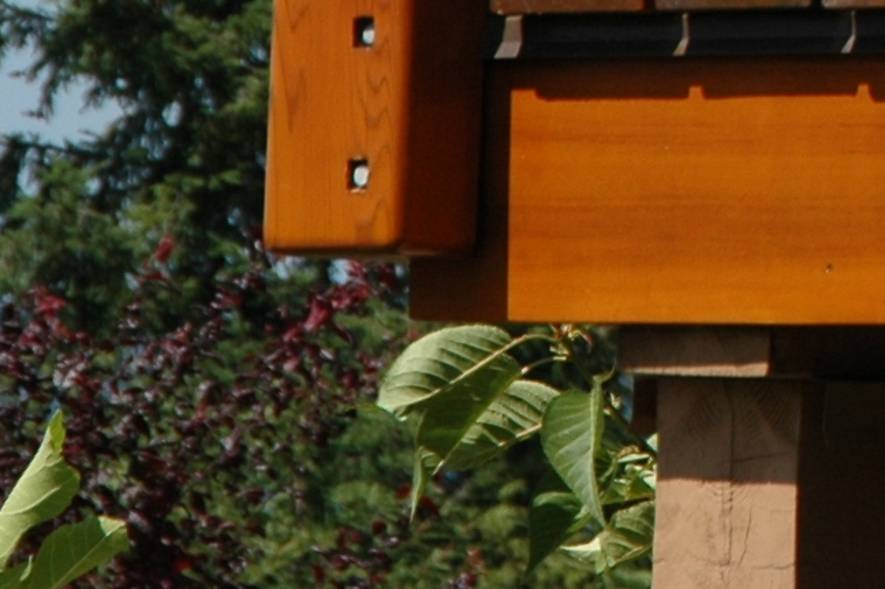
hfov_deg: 3.8
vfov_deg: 2.5
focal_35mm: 543
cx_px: 1807
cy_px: -769
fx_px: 13338
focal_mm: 78
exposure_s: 1/350
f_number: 9.5
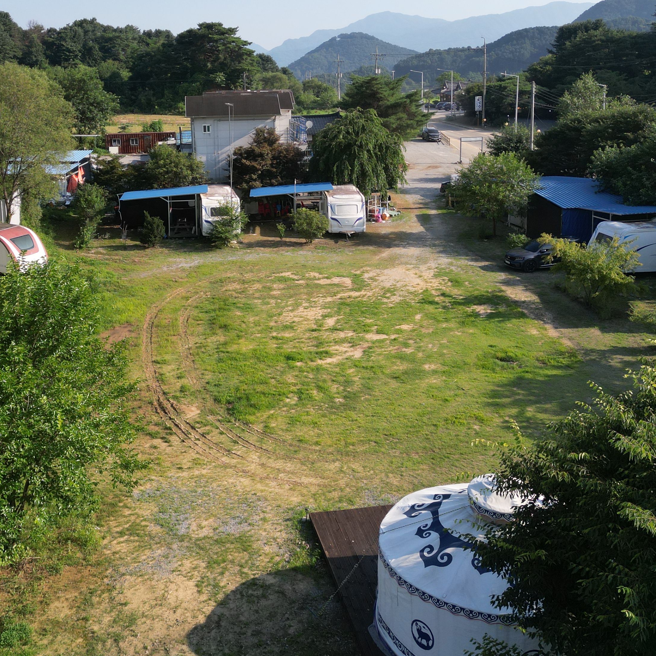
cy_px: 217
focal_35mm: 39
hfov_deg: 42.7
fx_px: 836
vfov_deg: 42.3
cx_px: 280
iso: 100
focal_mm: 6.72
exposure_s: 1/2000
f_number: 1.7
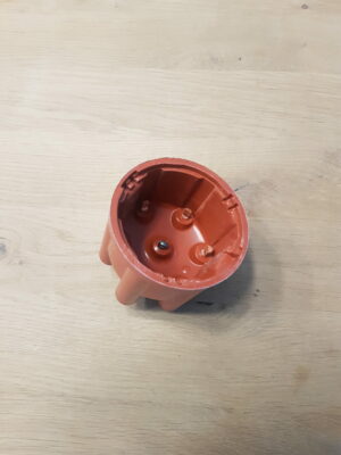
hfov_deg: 53.1
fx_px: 341
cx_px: 170
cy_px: 228
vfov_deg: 67.3
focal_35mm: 26
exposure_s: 1/33
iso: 160
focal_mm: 4.2
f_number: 1.7
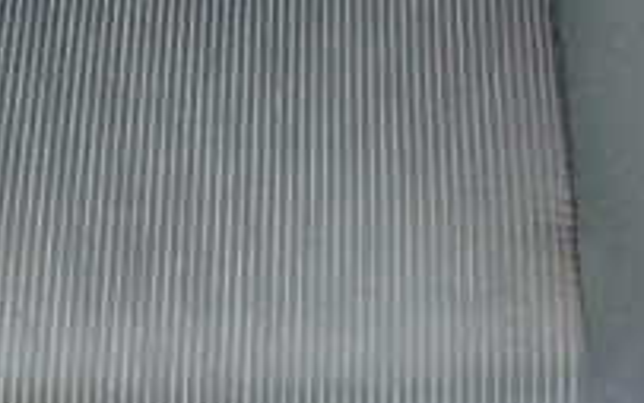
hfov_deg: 22.0
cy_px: -51
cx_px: 238
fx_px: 1650
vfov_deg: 13.6
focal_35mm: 94
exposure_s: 1/30
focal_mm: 5.4
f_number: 2.3
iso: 640
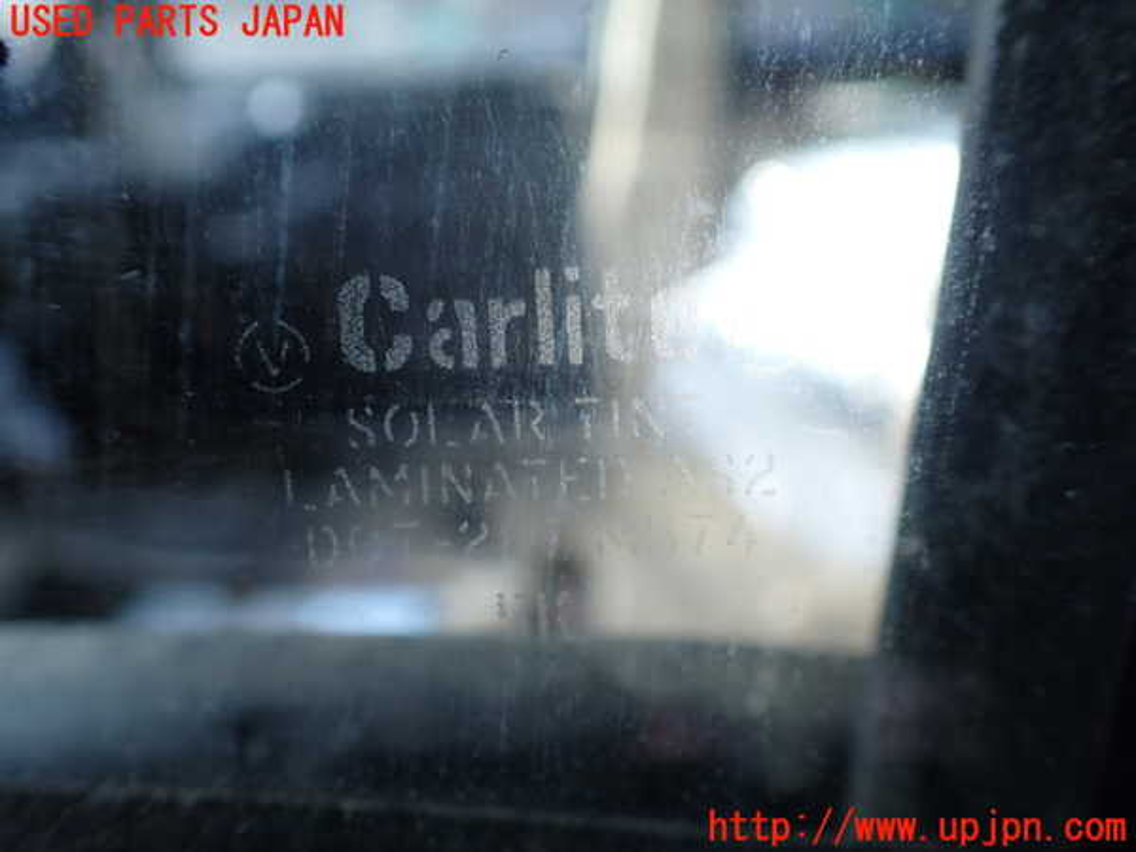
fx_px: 985
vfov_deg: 46.8
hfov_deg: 60.0
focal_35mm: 30
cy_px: 426
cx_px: 568
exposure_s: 1/125
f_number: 2.3
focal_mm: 5.4
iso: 160
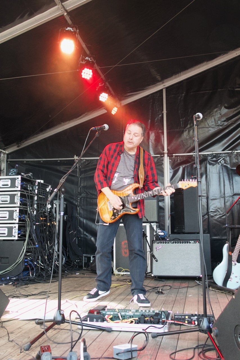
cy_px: 180
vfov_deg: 55.8
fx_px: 340
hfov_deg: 38.9
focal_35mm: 34
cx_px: 120
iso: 640
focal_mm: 12.33
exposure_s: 1/250
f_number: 2.8
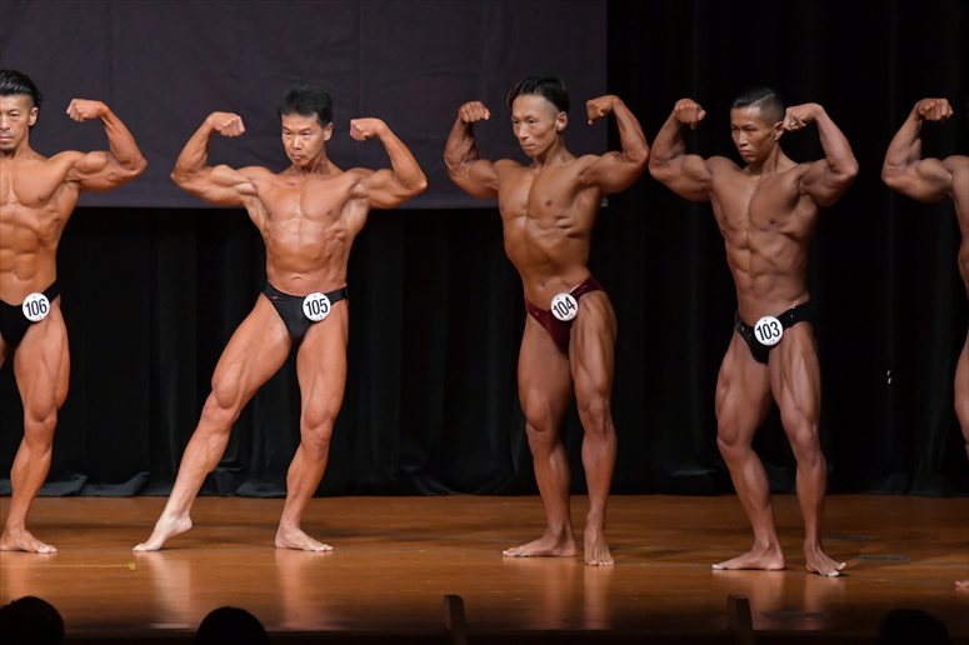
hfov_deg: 8.1
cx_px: 484
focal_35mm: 255
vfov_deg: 5.4
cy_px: 322
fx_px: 6860
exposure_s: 1/400
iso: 5000
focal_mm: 170
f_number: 5.6
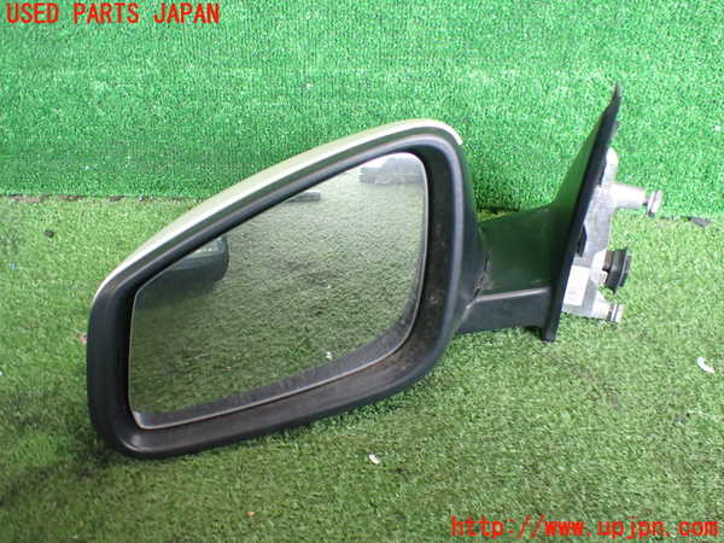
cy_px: 272
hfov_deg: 60.0
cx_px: 362
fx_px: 627
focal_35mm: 30
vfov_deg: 46.8
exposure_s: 1/125
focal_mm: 5.4
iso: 800
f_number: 2.3
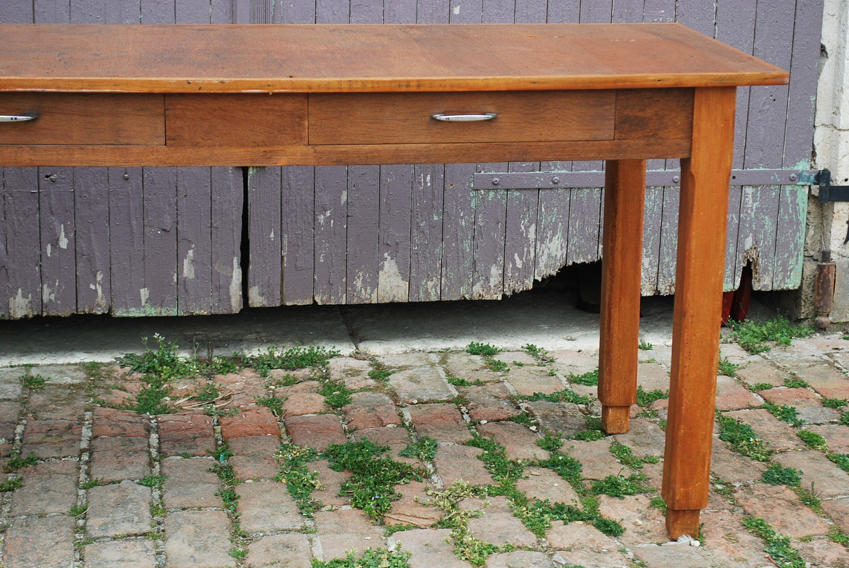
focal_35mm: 69
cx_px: 424
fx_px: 1629
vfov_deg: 19.8
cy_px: 284
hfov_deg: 29.2
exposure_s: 1/125
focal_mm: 46
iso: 200
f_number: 5.3
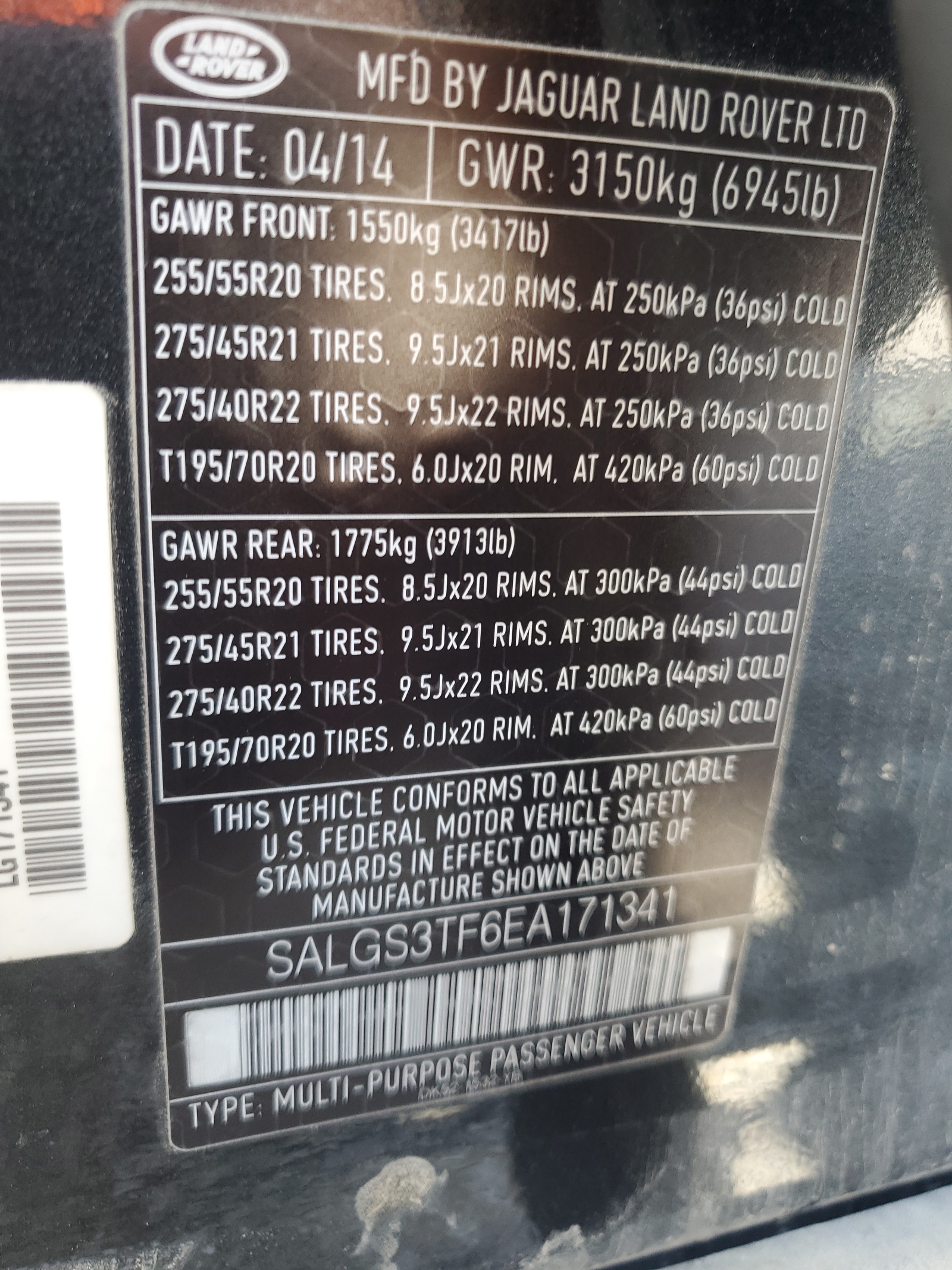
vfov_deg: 67.3
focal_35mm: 26
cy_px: 635
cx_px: 476
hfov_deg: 53.1
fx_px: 953
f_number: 1.5
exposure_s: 1/60.2
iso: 53
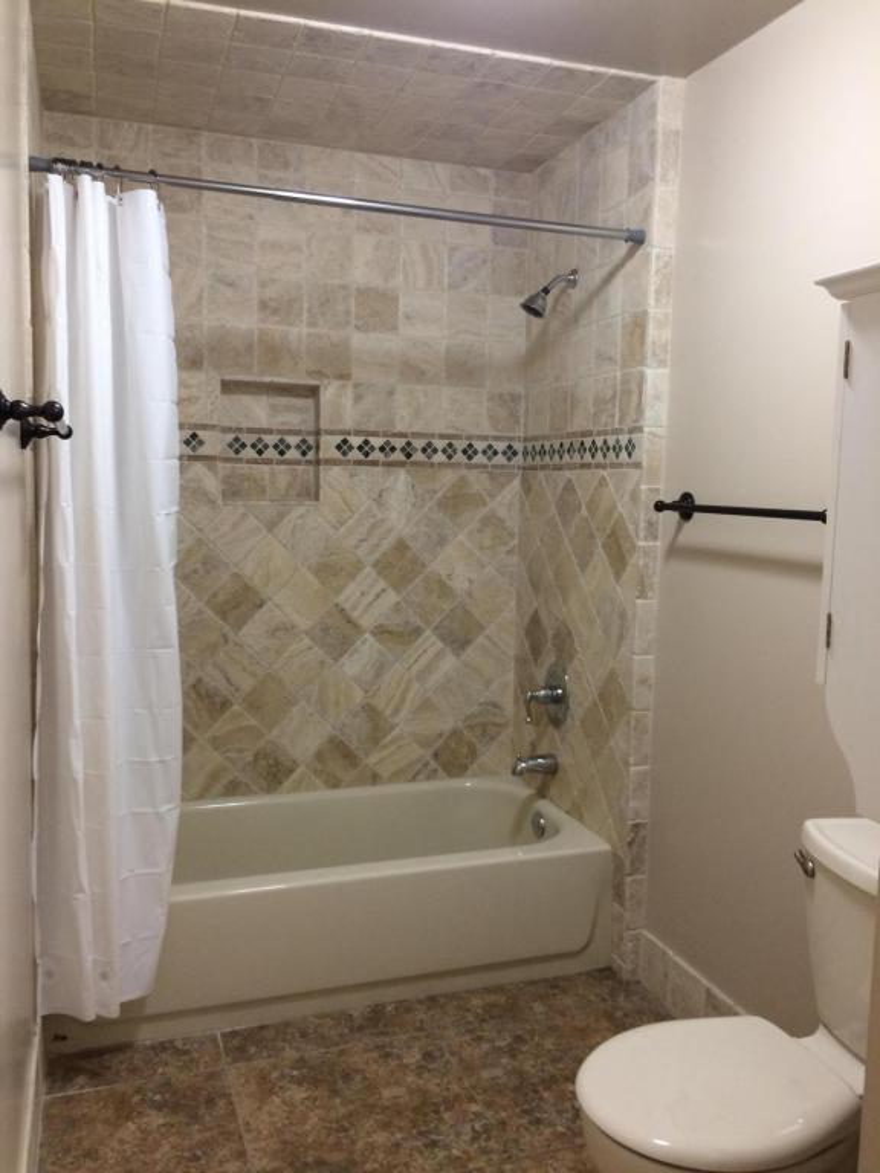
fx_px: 983
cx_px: 440
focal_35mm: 29
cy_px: 586
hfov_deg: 48.2
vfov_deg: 61.7
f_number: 2.2
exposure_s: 1/30
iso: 125
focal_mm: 4.15
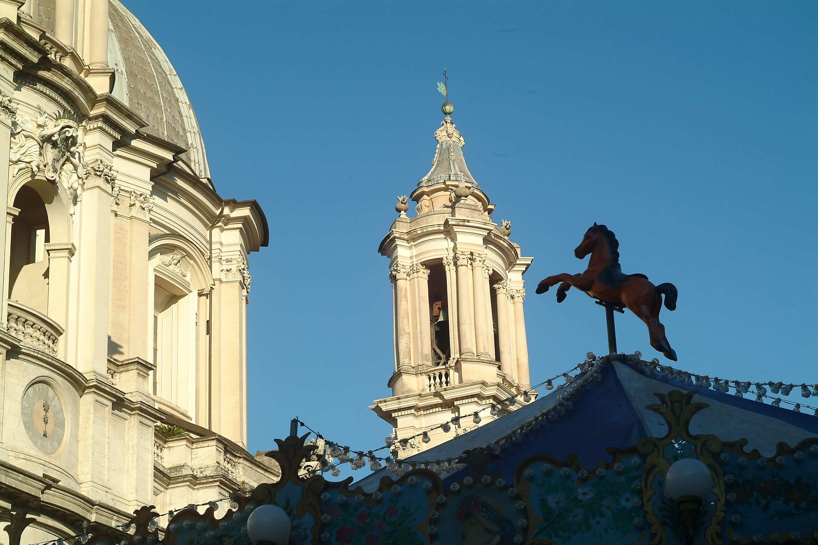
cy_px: 272
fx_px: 1704
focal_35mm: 75
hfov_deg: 27.0
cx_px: 409
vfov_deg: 18.2
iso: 100
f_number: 11
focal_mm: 50
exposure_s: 1/125
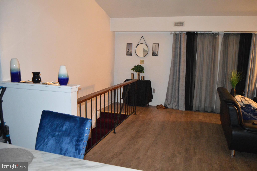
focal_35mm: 27
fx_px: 193
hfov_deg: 67.4
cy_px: 86
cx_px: 128
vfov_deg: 47.8
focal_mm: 18
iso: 3200
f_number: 3.5
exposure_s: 1/25
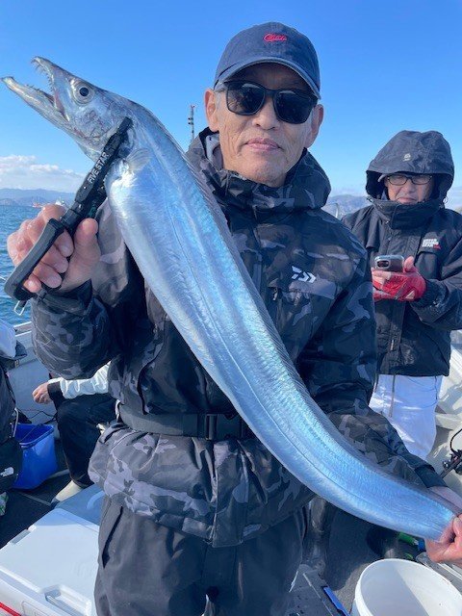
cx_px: 231
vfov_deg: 67.3
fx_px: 463
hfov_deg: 53.1
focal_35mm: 26
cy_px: 308
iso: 32
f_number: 1.6
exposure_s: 1/1182
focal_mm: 4.2
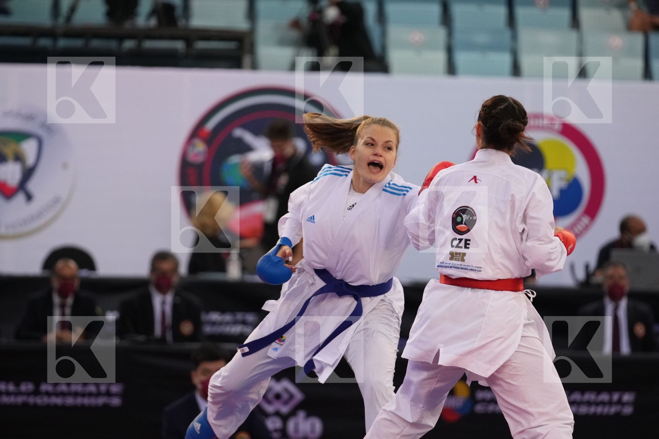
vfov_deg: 4.6
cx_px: 330
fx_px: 5491
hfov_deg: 6.9
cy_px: 220
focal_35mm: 300
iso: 2000
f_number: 2.8
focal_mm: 200
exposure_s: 1/1000
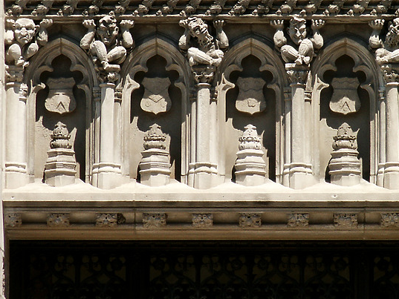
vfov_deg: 6.4
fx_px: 2686
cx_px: 256
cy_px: 97
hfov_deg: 8.5
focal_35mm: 233
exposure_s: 1/125
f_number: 8
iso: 64
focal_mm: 28.23
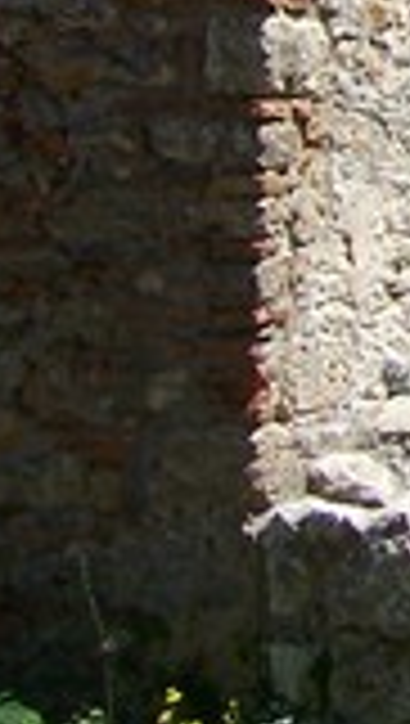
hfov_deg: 7.1
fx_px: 3004
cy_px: -351
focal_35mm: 156
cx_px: 1176
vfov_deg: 13.0
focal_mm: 6
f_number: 4.8
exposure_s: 1/350
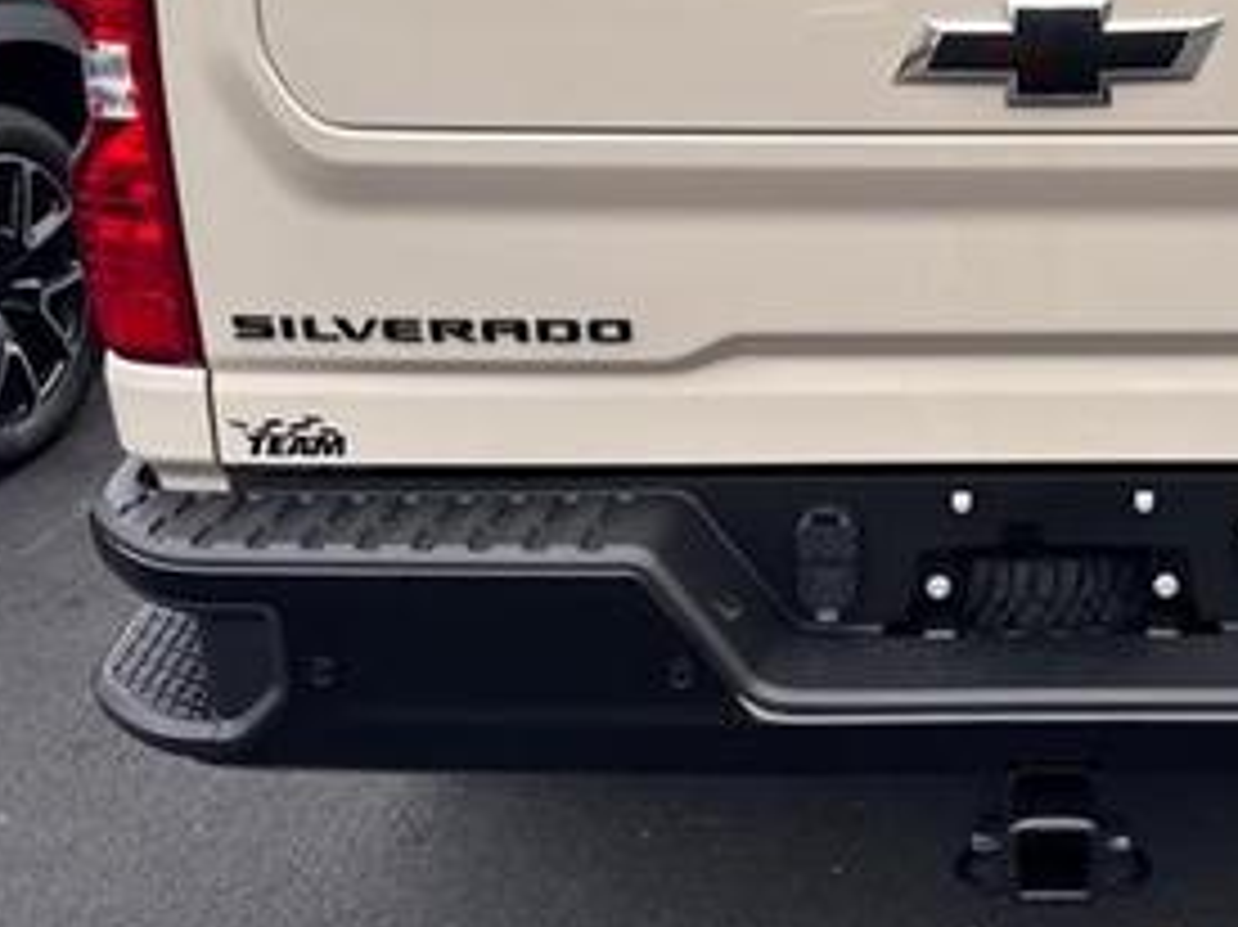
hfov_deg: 40.4
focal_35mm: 44
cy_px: 140
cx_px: 1062
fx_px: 1573
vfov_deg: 31.7
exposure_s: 1/304
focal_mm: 6.76
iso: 80
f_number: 1.78
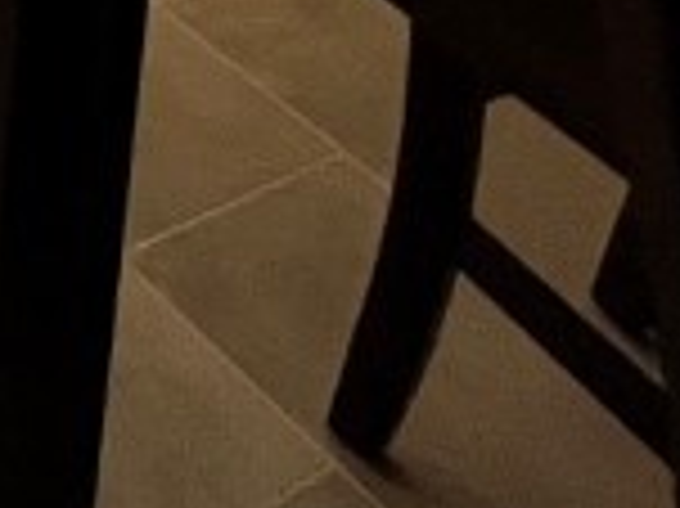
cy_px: -1178
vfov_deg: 10.0
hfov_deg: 15.1
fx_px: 1727
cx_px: -874
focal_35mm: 88
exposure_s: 1/120
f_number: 1.8
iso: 200
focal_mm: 1.57
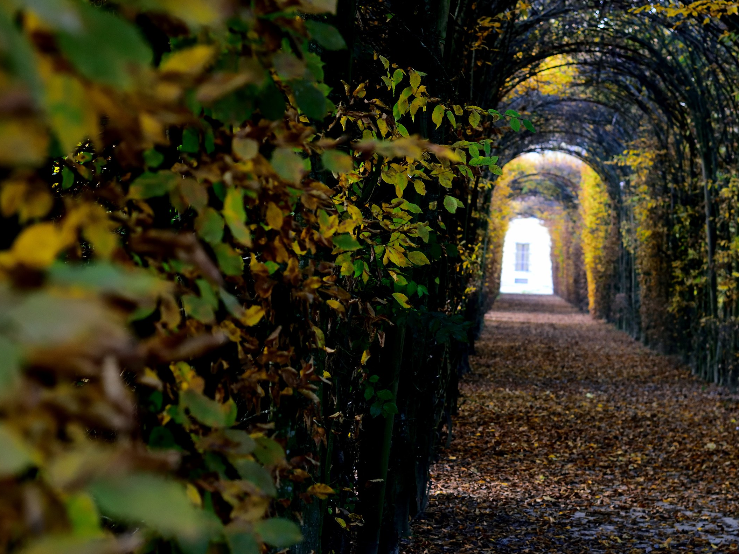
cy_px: 278
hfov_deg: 23.8
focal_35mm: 82
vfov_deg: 18.0
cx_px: 395
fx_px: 1750
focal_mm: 50
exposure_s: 1/50
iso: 1000
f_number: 3.5
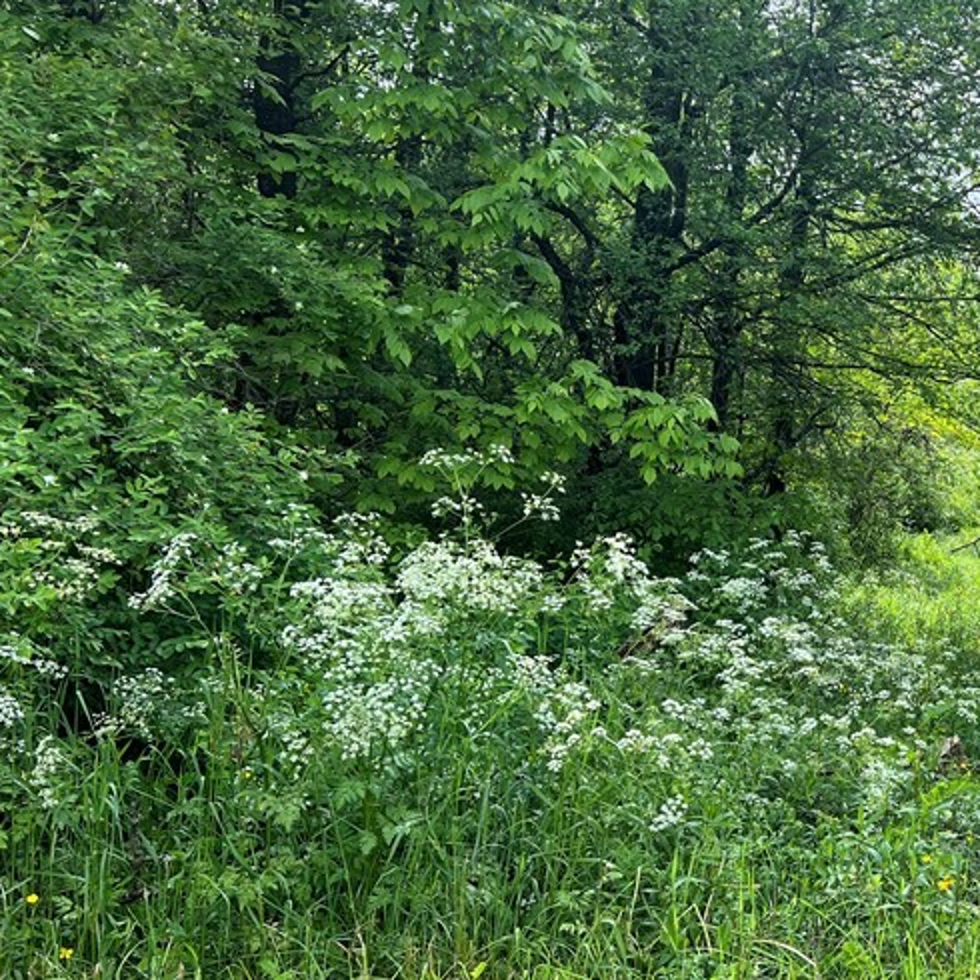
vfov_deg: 35.3
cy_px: 448
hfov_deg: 32.4
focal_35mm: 48
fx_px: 1537
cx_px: 988
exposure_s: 1/1068
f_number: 1.5
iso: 50
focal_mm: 5.7
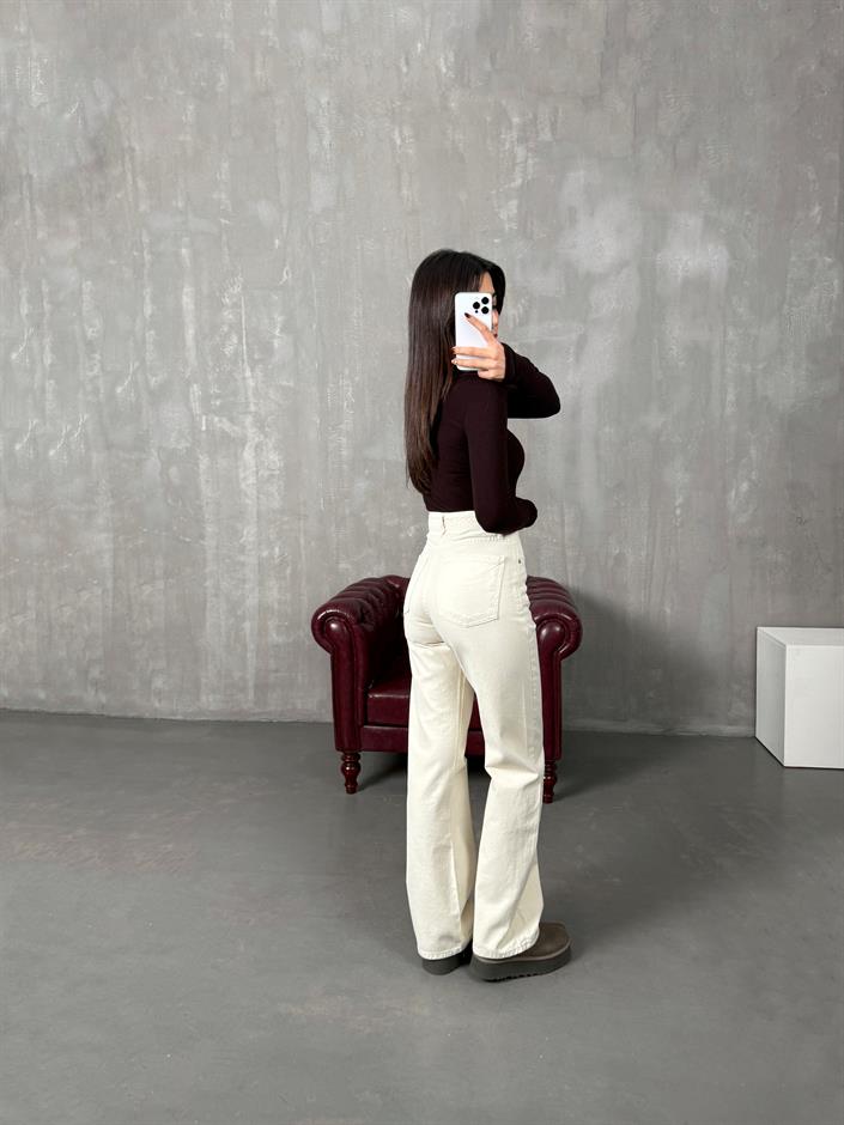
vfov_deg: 71.6
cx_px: 422
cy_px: 562
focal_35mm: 24
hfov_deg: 56.8
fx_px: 780
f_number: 1.78
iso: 100
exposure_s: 1/121
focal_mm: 6.76
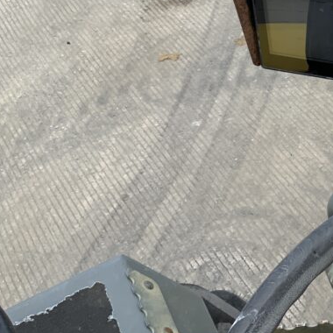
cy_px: 33
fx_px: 751
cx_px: 414
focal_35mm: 69
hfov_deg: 22.7
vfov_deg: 24.3
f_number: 1.8
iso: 16
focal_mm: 3
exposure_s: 1/666
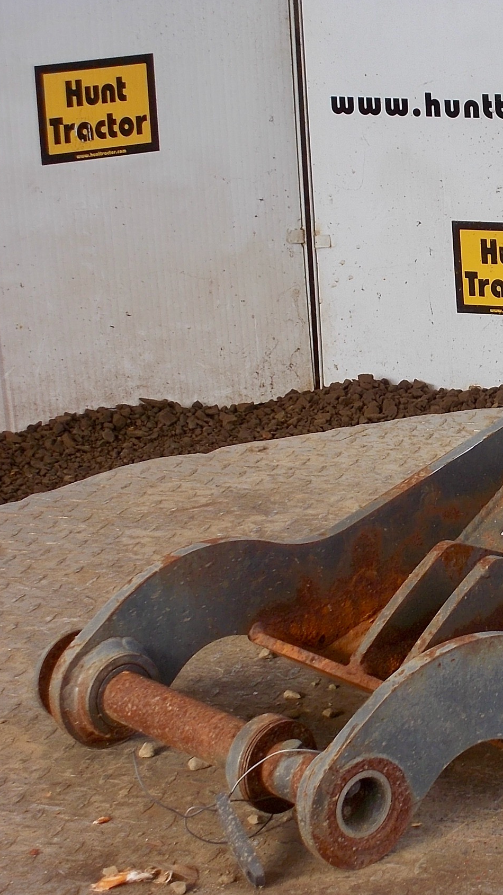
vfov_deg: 17.0
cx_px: 588
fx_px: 2988
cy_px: 446
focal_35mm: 126
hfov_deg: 9.5
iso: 80
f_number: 6.3
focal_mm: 15.4
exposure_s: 1/80
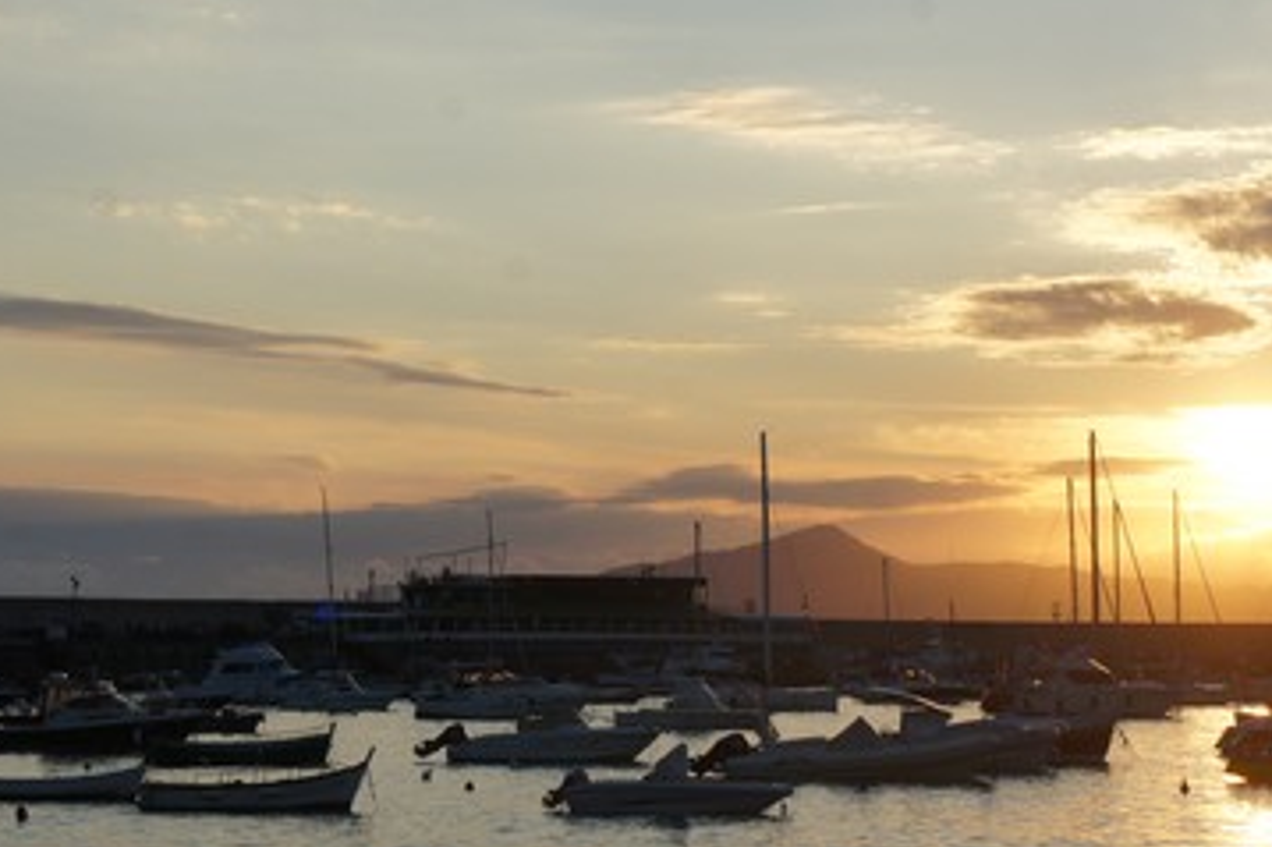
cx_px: 733
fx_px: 3731
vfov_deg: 12.9
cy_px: 532
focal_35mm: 106
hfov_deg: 19.3
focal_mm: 55
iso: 200
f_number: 9
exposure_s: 1/320
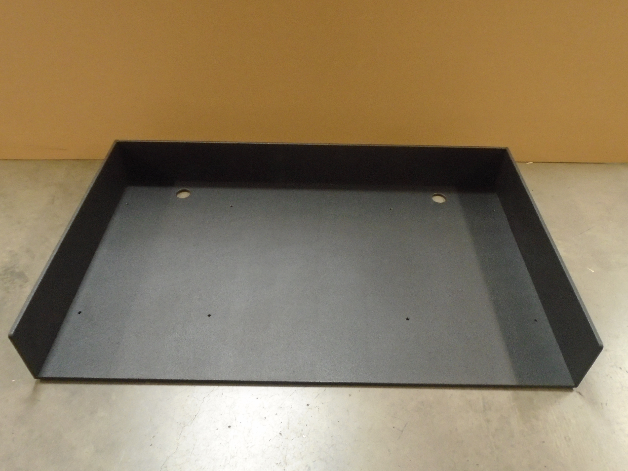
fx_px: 490
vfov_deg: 51.3
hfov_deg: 65.3
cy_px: 230
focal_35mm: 27
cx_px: 320
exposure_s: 1/13
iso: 400
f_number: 3.2
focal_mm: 4.6
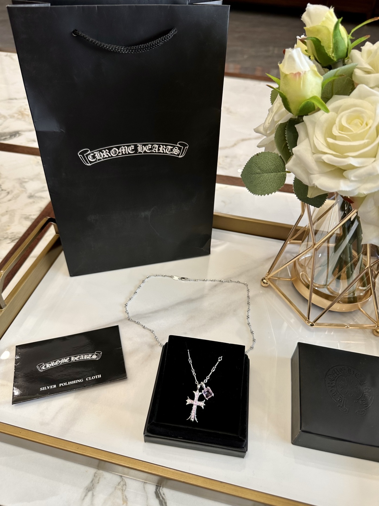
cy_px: 253
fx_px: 350
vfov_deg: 71.6
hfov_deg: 56.8
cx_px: 190
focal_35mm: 24
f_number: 1.78
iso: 100
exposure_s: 1/100
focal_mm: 6.86
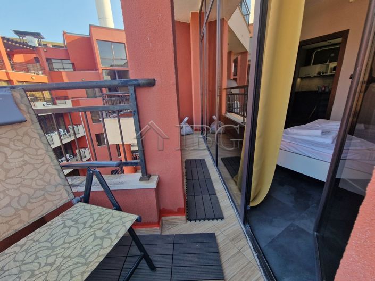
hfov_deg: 106.2
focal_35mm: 13
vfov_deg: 89.9
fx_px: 141
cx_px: 188
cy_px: 140
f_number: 2.2
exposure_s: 1/195
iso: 50
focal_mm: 2.2
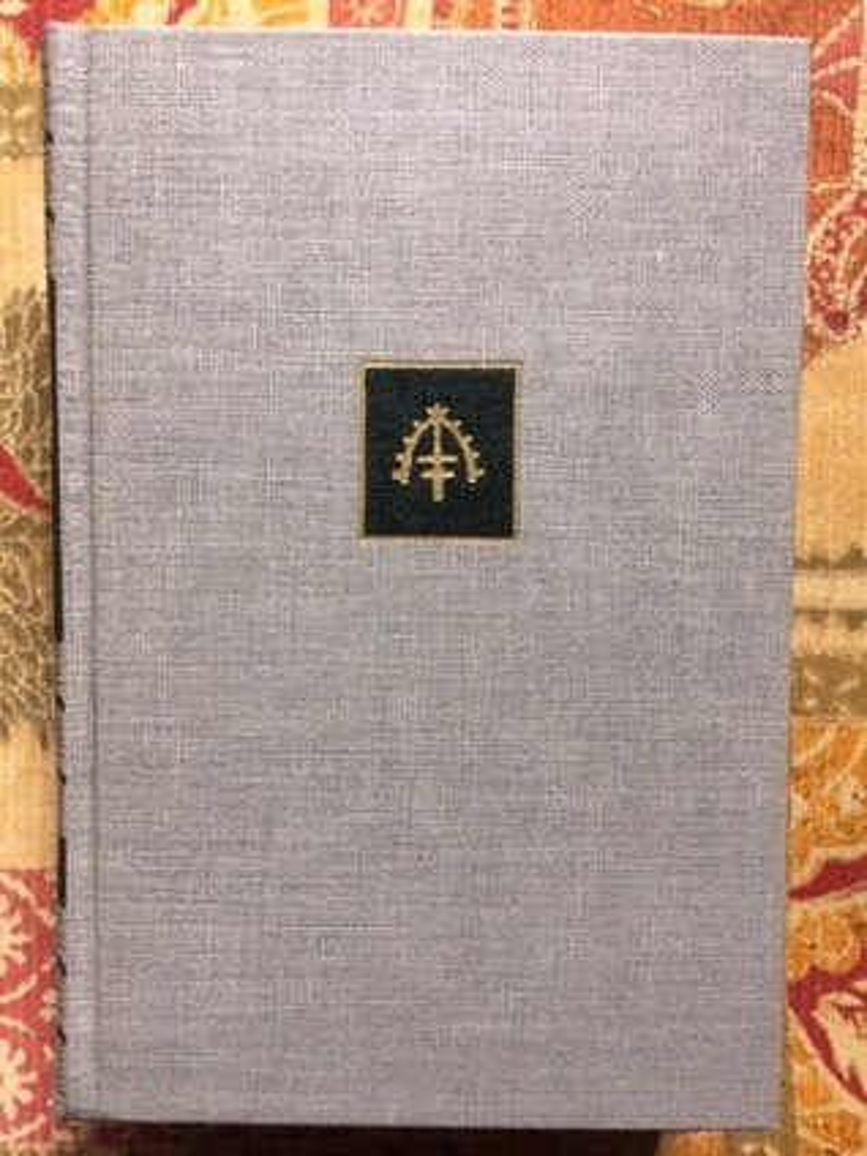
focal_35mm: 29
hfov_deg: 48.2
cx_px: 434
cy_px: 578
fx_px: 968
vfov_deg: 61.7
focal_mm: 4.15
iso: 250
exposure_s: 1/30
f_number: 2.2
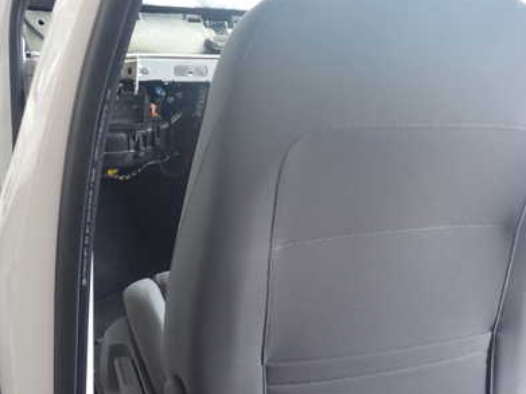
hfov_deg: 41.1
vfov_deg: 31.3
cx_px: 316
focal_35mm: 46
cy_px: 250
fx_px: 699
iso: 200
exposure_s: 1/50
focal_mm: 5.4
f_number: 2.3
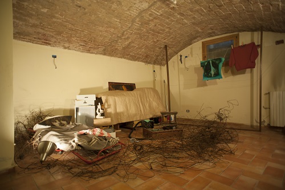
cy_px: 95
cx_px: 142
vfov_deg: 61.8
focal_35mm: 20
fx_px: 158
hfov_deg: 84.0
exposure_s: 1/4
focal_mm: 20
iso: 200
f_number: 2.8
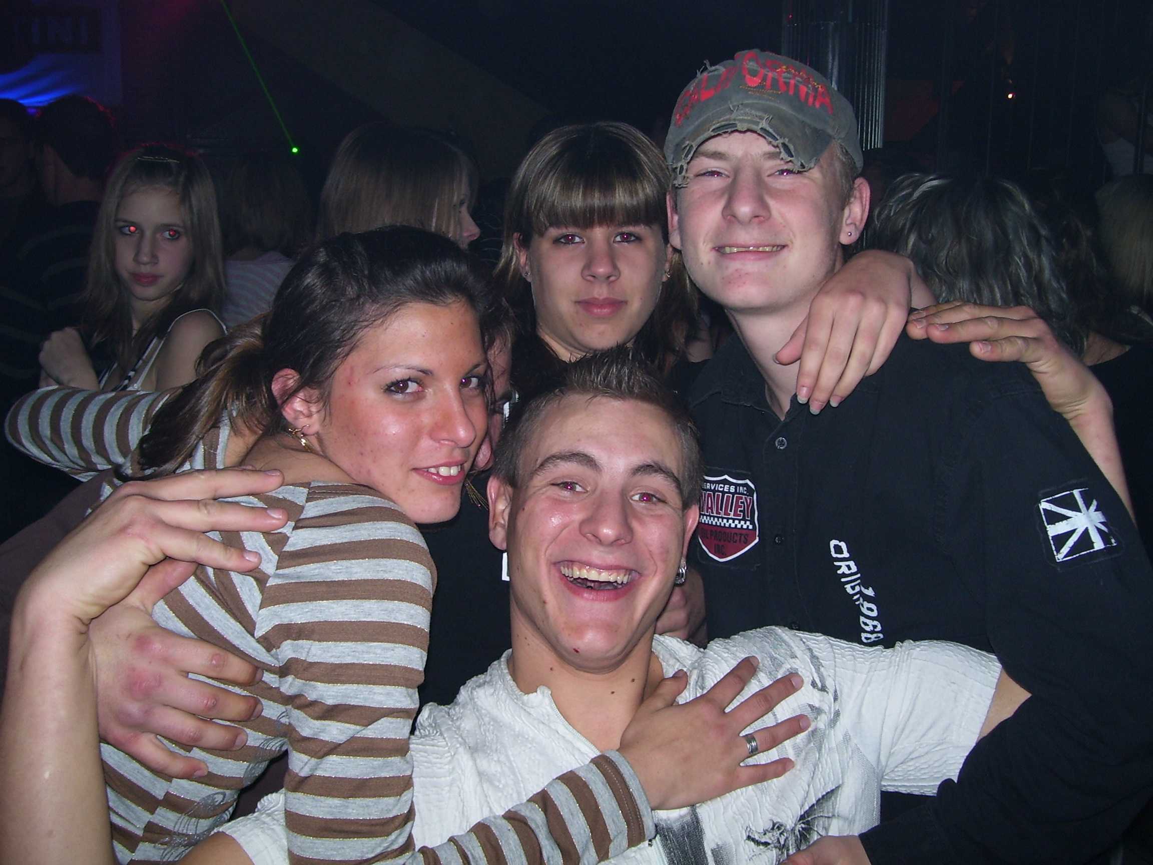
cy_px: 432
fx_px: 1199
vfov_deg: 39.7
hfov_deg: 51.4
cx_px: 576
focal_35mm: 36
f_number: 2.7
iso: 80
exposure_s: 1/60
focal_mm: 6
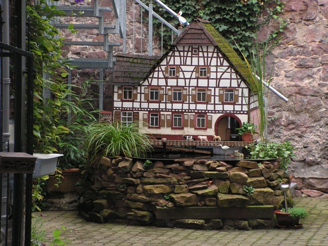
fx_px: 1232
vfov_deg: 11.4
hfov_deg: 15.2
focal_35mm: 130
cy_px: 123
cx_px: 164
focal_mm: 21.8
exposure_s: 1/125
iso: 160
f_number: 3.4
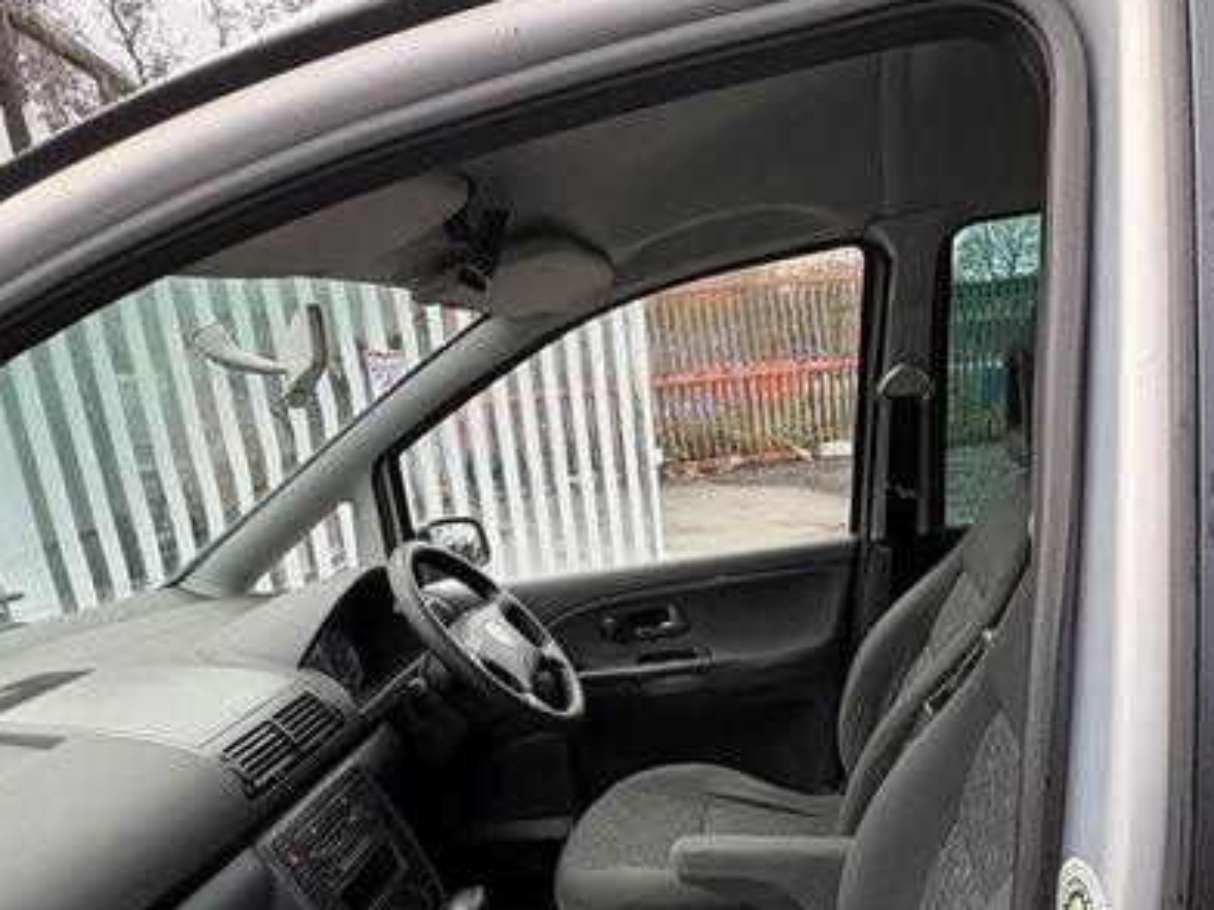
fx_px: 1122
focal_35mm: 32
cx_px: 715
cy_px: 771
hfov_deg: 56.5
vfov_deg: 41.6
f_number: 2.2
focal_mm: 2.22
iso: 80
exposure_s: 1/99
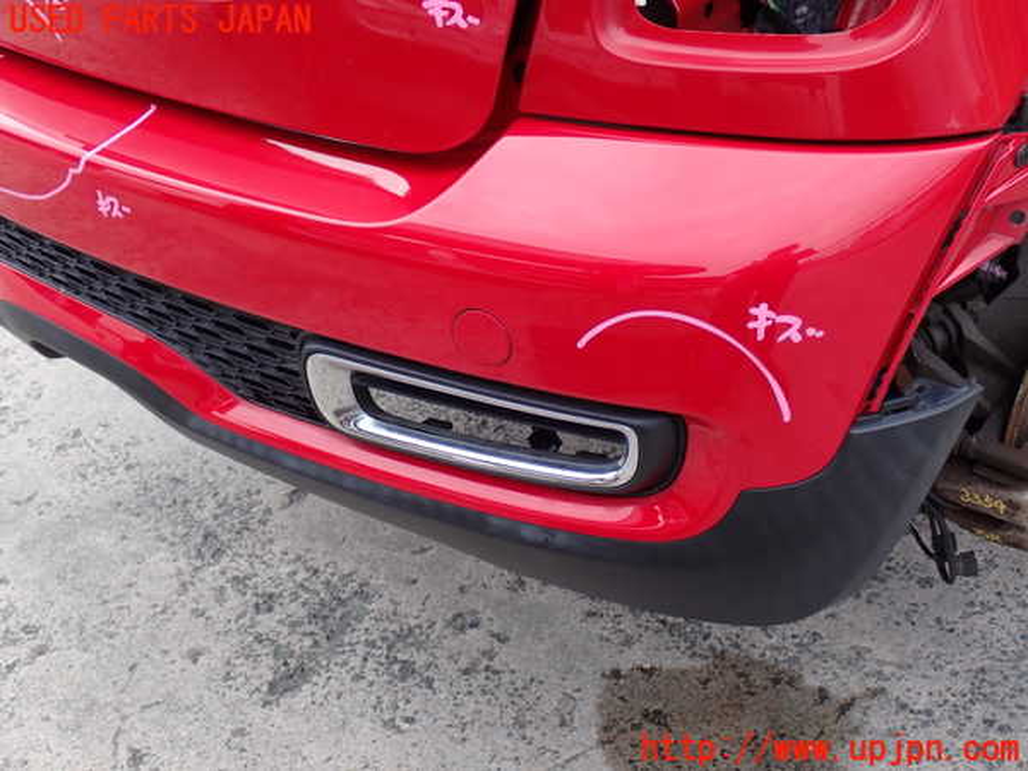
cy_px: 386
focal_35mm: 47
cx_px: 514
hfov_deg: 40.4
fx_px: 1396
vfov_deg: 30.9
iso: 100
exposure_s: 1/100
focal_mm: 8.4
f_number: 4.5
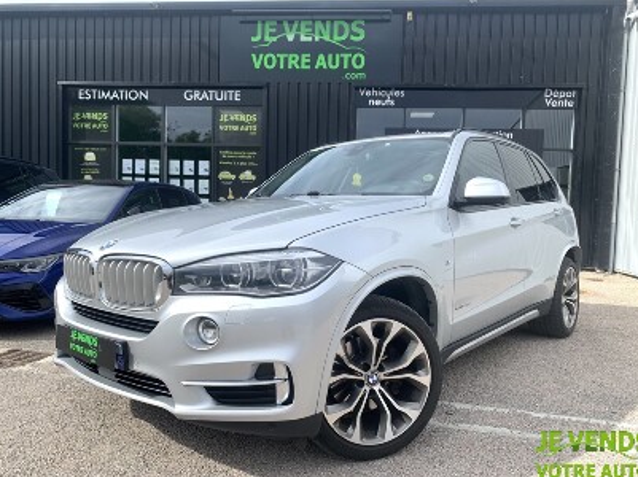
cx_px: 328
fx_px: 497
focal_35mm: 27
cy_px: 243
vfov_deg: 51.3
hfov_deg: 65.4
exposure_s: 1/1368
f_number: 1.8
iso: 25
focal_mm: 4.25
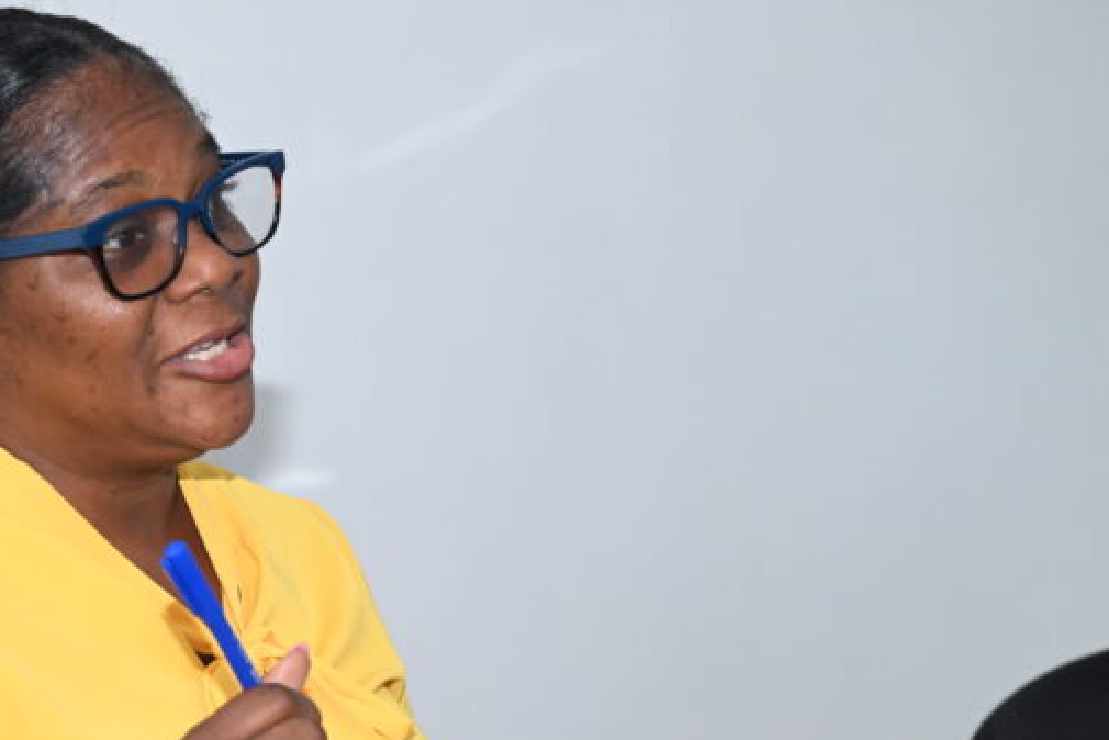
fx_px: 4375
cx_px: 213
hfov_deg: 14.4
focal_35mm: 142
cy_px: 607
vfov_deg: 9.6
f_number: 5
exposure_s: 1/200
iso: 800
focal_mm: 70
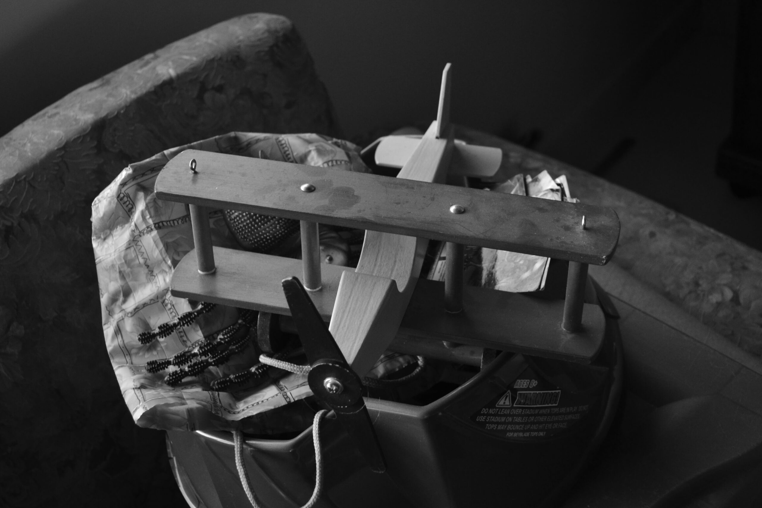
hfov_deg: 37.8
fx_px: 1111
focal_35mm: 52
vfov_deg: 25.8
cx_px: 381
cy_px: 254
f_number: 5
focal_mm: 35
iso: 800
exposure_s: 1/80
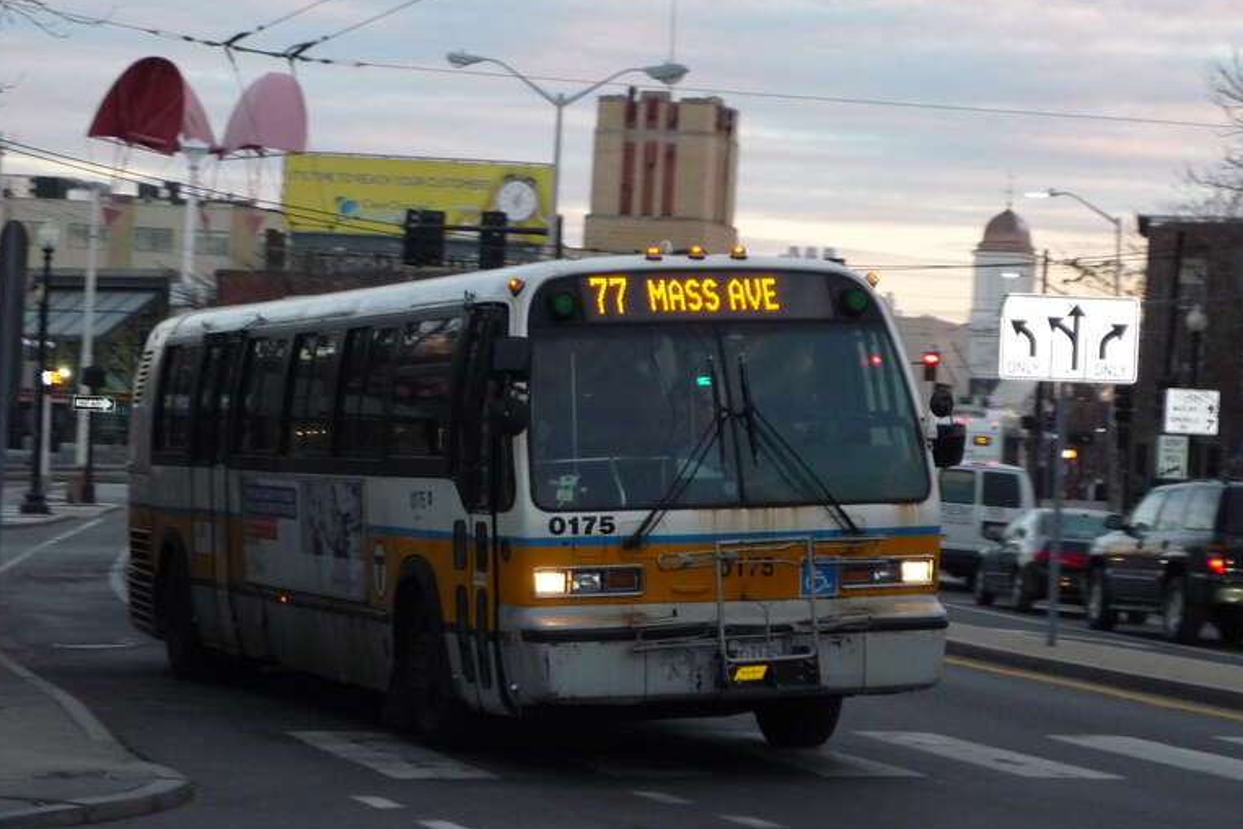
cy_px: 466
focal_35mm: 109
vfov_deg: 12.6
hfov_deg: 18.8
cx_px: 608
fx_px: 3764
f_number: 5.1
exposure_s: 1/60
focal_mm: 16.5
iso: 320
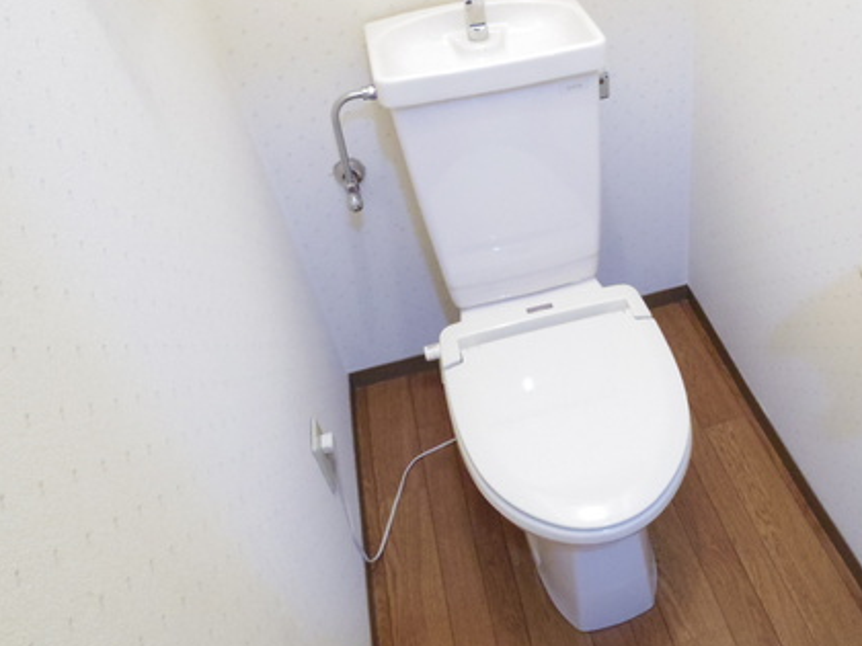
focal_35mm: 30
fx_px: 747
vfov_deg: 46.4
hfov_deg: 58.1
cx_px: 599
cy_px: 245
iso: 1250
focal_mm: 3.9
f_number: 3.7
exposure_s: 1/30
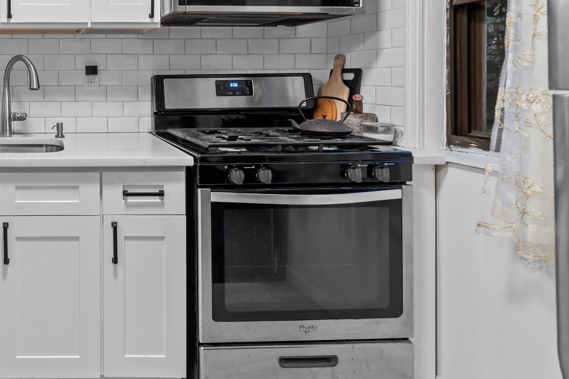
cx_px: 44
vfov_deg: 45.7
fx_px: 427
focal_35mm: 27
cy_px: 80
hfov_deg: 56.8
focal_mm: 14
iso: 640
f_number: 10
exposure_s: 1/1.67
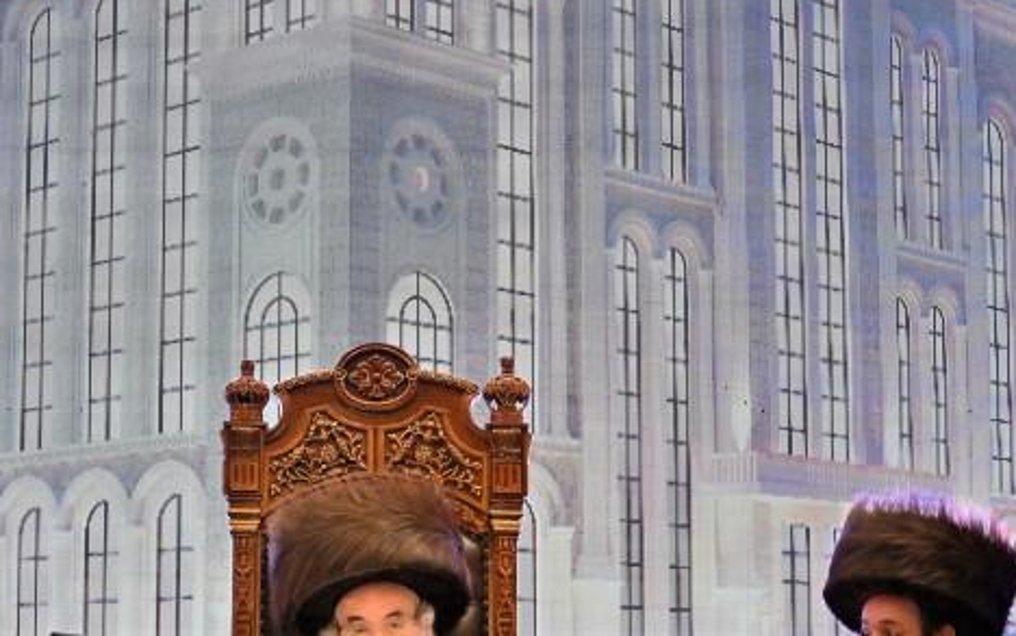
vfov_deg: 8.4
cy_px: 338
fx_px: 4322
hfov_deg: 13.4
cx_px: 365
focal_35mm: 156
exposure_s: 1/125
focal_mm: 70
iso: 500
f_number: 2.8
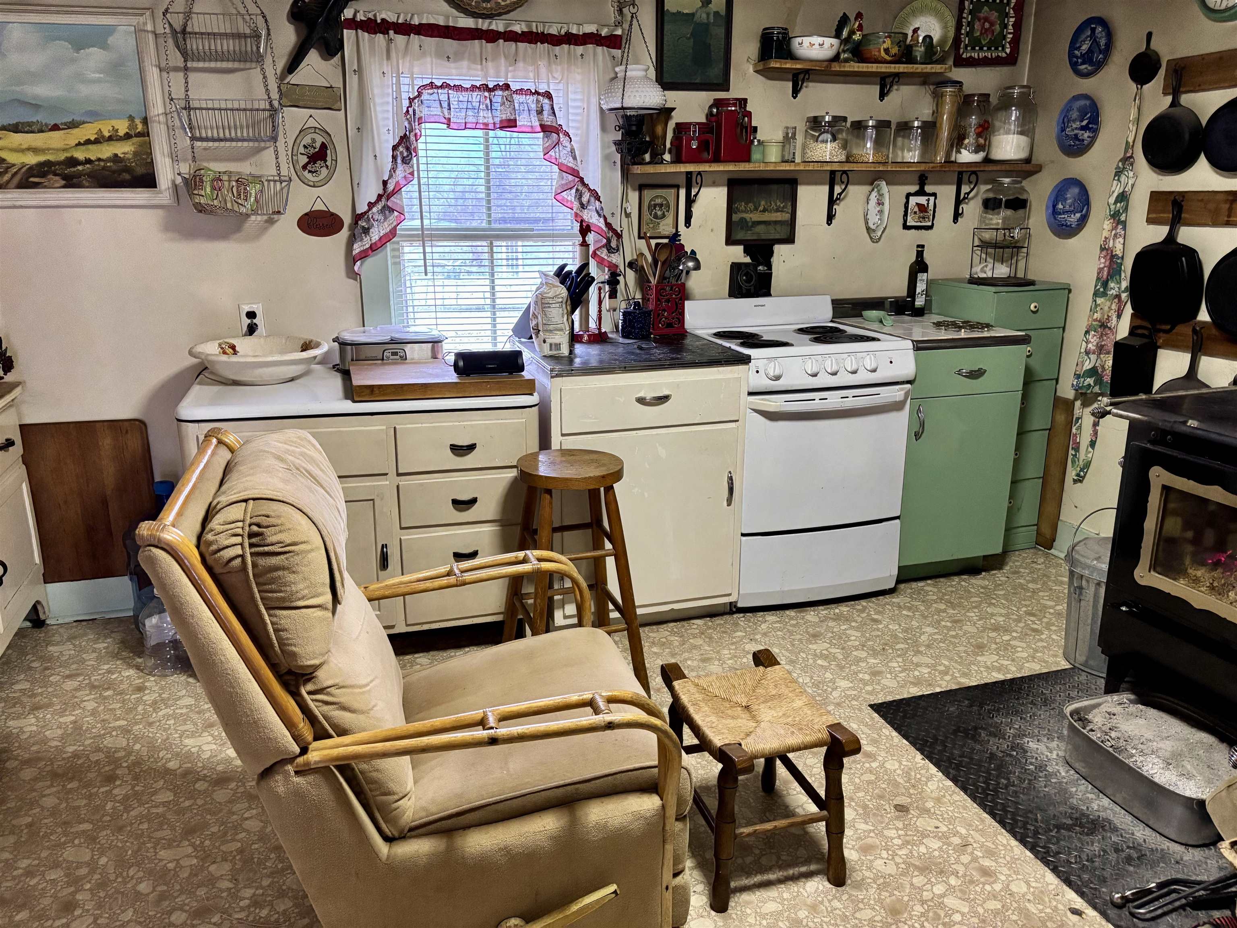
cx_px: 618
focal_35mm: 26
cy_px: 464
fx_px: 929
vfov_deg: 53.1
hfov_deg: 67.3
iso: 400
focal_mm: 5.96
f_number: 1.6
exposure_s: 1/60
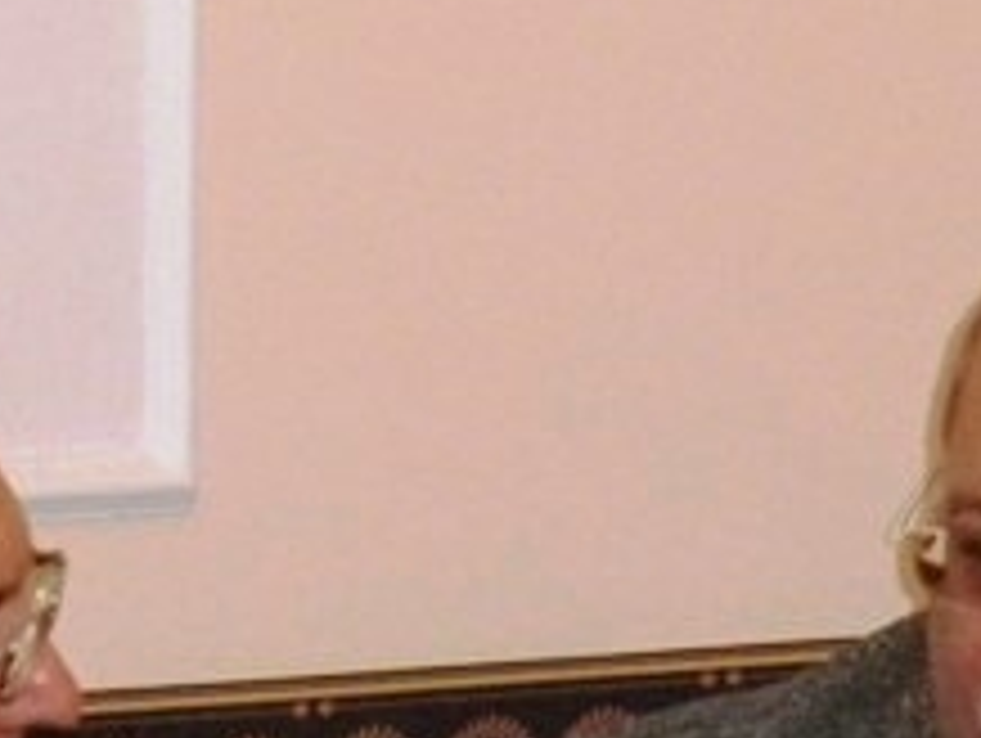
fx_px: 11547
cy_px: 796
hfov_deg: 4.9
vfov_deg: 3.7
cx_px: 558
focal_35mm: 407
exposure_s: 1/100
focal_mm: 26.2
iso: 800
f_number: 5.6
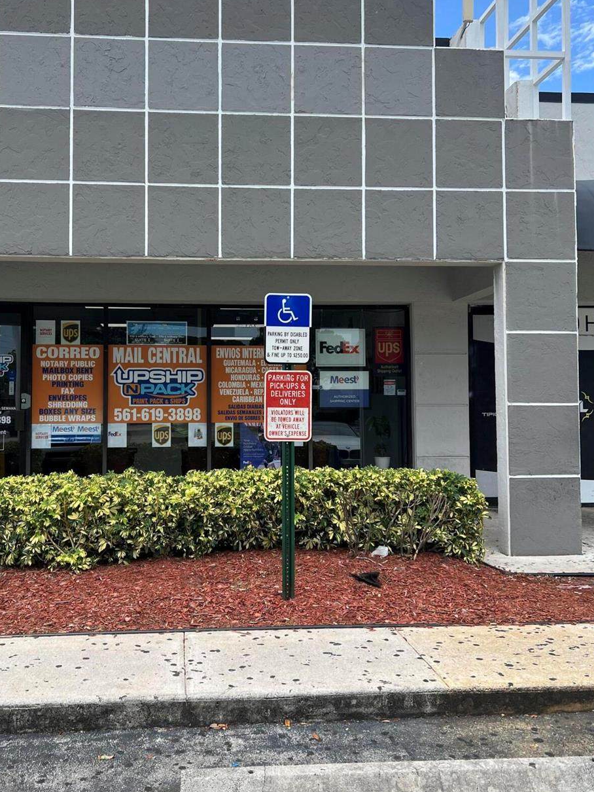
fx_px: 755
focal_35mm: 33
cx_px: 237
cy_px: 369
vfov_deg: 55.3
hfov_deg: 42.7
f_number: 1.5
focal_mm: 5.7
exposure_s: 1/2123
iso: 50
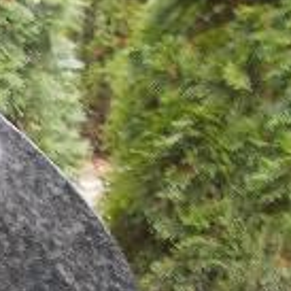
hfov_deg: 13.6
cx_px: -314
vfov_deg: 14.8
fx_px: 1018
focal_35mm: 107
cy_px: 472
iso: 200
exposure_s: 1/10
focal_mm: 4.6
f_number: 3.2
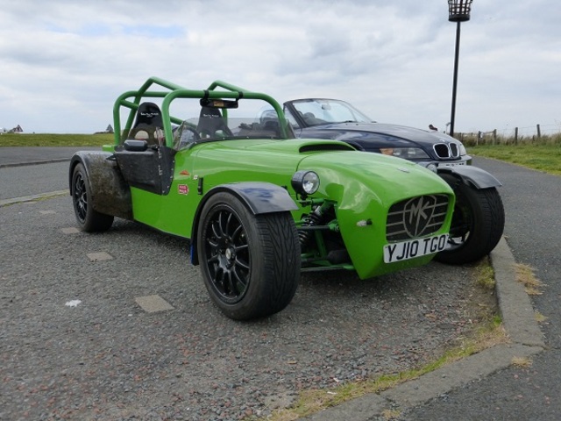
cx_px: 280
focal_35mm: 31
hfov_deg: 58.4
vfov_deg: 45.4
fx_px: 502
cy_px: 210
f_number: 3.6
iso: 200
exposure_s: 1/800
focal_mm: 5.4
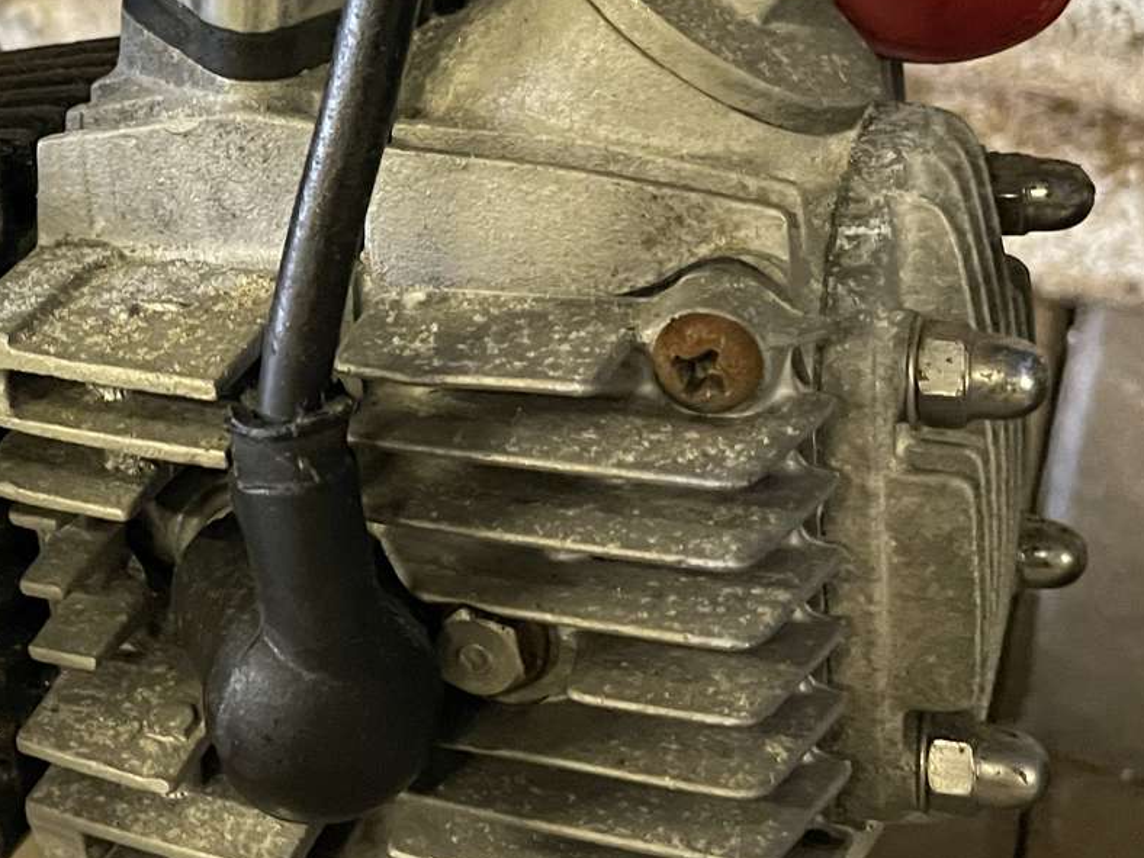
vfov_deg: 22.0
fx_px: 2181
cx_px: 26
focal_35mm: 66
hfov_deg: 27.8
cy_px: 190
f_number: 1.6
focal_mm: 4.2
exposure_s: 1/25
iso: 500
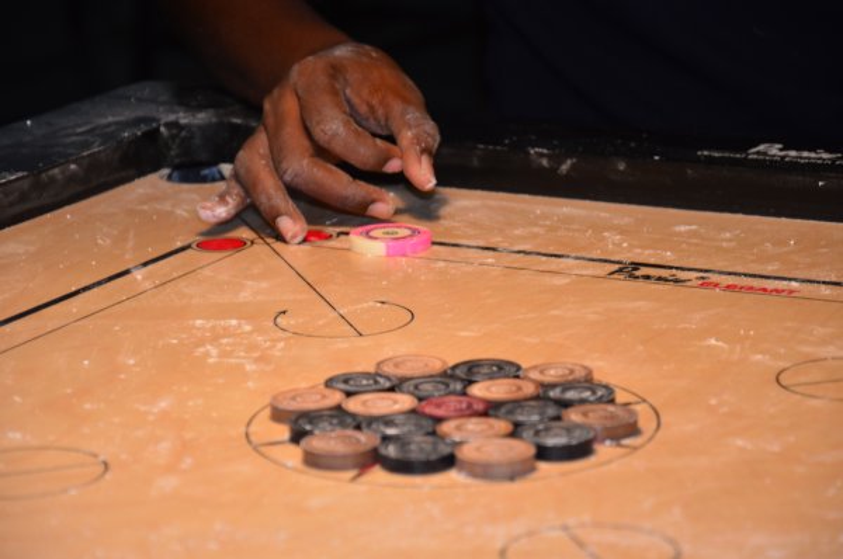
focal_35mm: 158
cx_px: 422
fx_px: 3682
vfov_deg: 8.7
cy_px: 280
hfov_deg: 13.1
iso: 400
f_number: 5.6
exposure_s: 1/50
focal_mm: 105
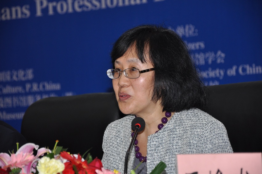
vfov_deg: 8.7
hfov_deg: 13.1
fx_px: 1145
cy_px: 87
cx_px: 131
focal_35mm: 158
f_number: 5.6
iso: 500
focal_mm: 105
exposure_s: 1/60
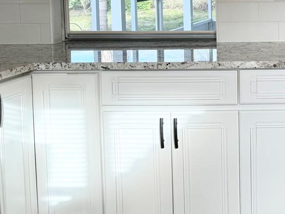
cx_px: 360
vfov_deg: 22.1
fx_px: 527
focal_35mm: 64
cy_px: 3
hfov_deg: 26.2
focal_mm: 6.86
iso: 64
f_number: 1.78
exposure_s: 1/209
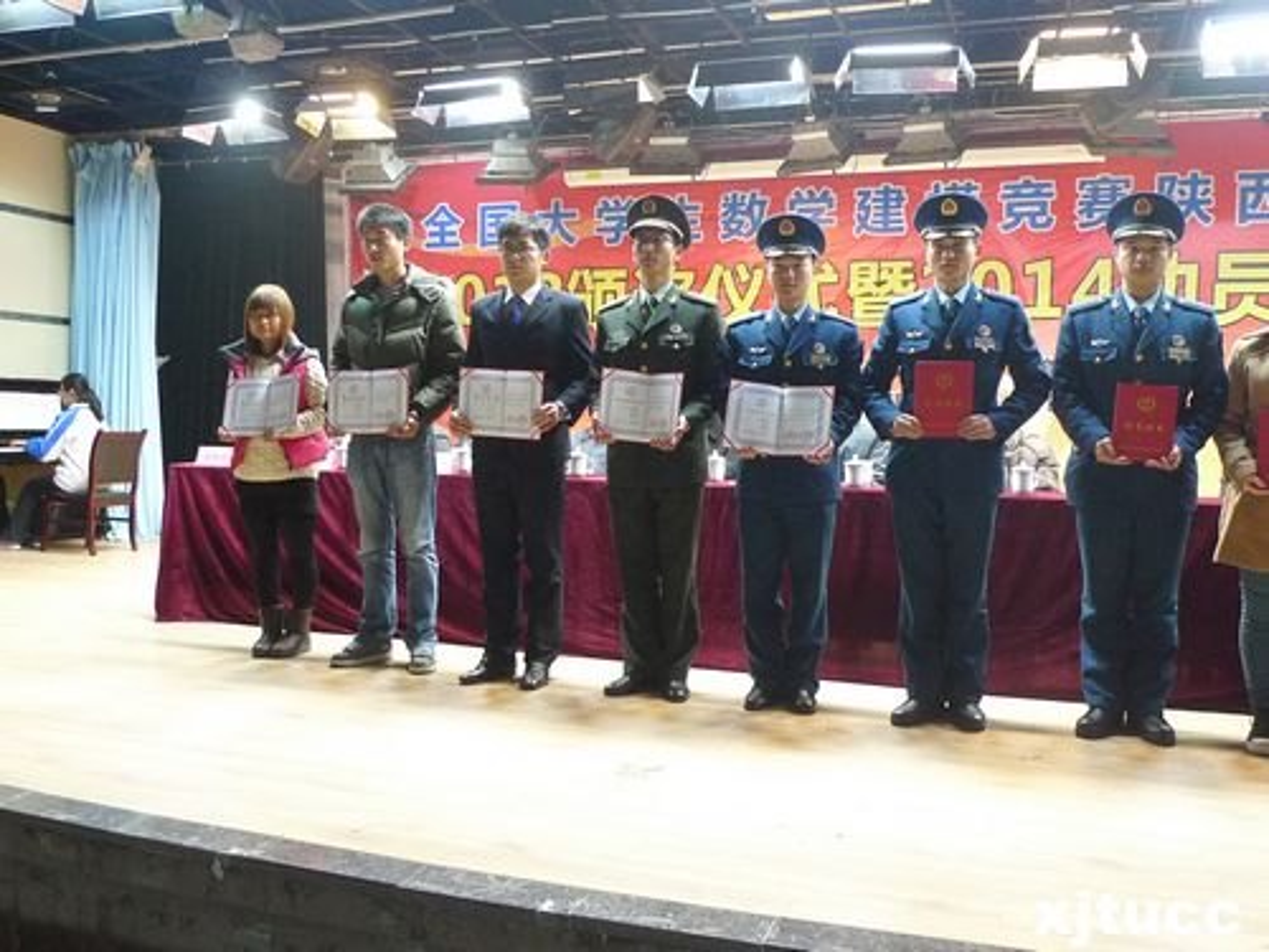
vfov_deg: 44.2
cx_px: 634
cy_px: 476
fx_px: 1173
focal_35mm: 32
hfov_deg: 56.8
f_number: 2
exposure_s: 1/40
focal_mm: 5.1
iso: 400
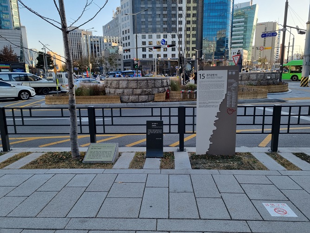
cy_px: 116
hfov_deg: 67.3
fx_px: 233
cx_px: 155
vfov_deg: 53.1
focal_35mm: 26
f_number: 1.8
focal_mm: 5.4
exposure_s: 1/704
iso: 50
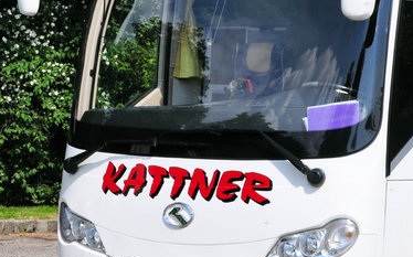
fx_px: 1930
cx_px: 425
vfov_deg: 7.6
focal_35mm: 172
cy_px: 32
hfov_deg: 12.1
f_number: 10
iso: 200
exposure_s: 1/400
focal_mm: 35
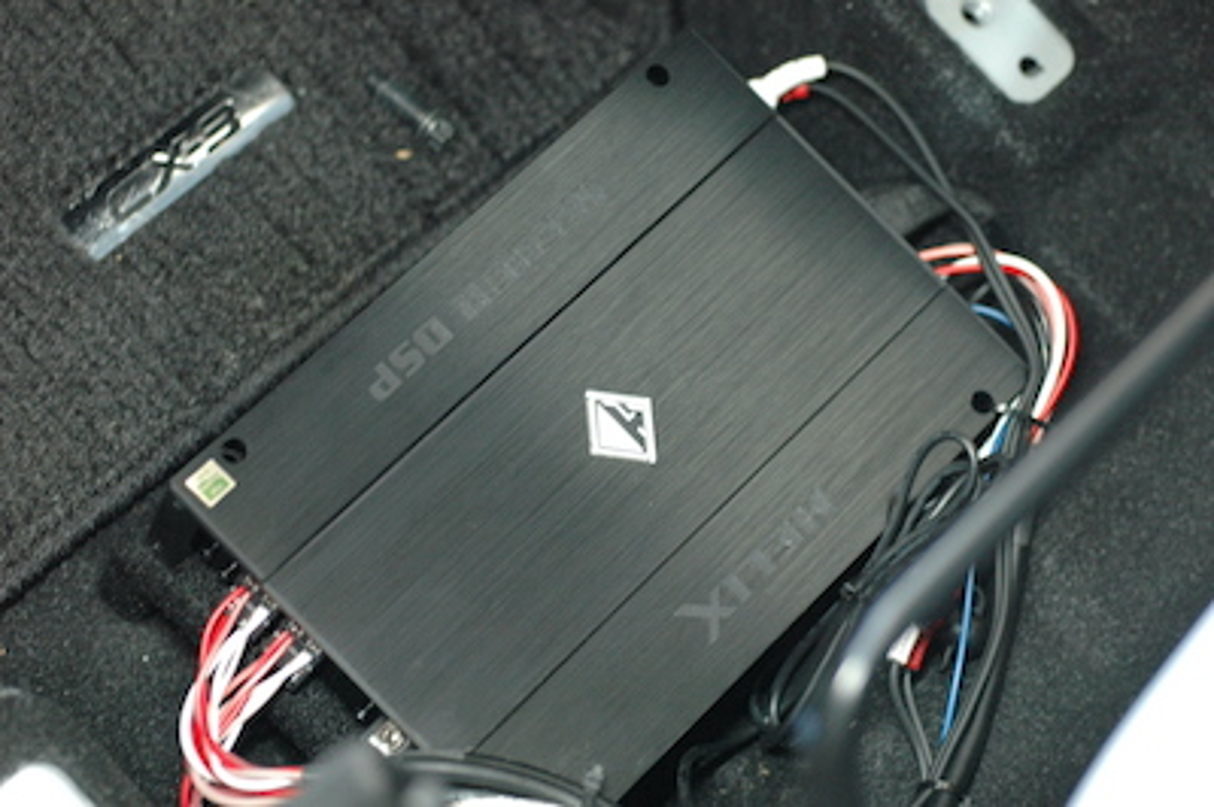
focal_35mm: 90
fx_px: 3032
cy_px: 404
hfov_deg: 22.6
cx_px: 607
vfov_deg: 15.2
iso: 1100
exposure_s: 1/30
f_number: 3.3
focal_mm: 60
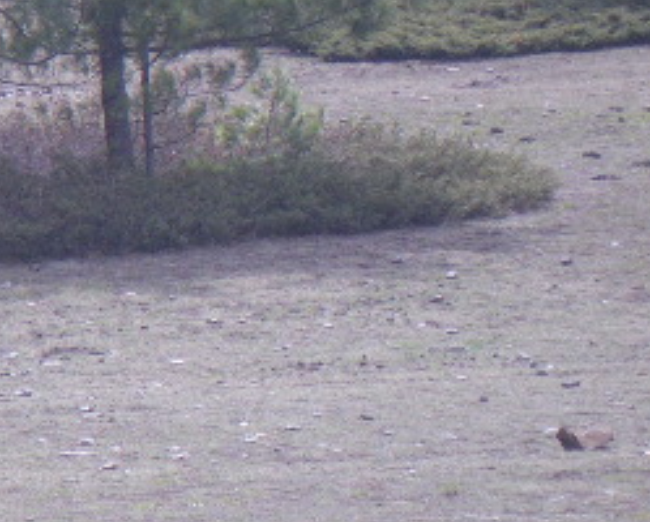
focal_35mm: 384
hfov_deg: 5.0
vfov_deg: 4.0
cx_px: -369
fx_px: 7399
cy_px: 8
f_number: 5.2
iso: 100
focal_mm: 20.6
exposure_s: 1/160
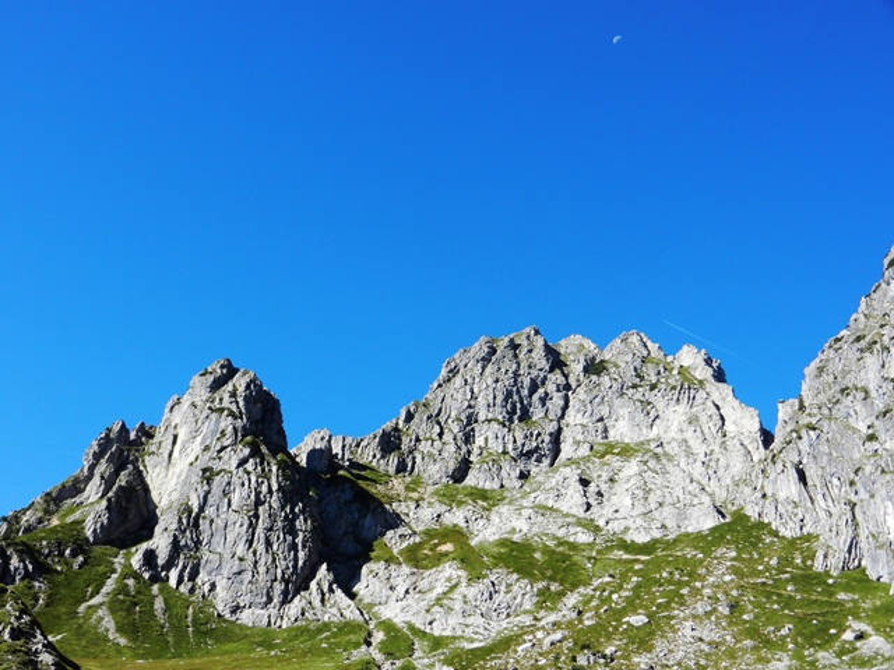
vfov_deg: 37.7
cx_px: 447
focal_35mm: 38
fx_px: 981
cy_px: 335
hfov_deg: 49.0
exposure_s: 1/800
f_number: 4
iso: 160
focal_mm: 6.9
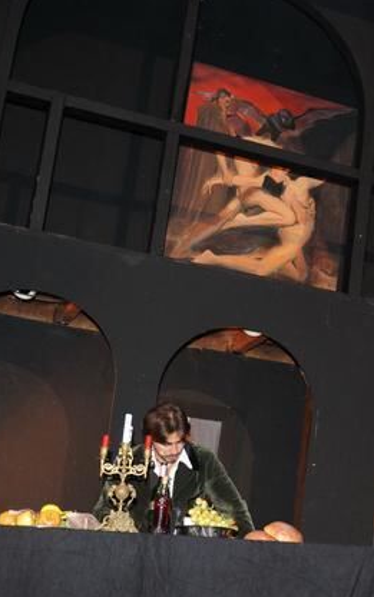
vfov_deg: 24.9
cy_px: 287
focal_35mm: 83
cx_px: 563
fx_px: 1352
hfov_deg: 14.6
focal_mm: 34
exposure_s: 1/160
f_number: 2.8
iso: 1250
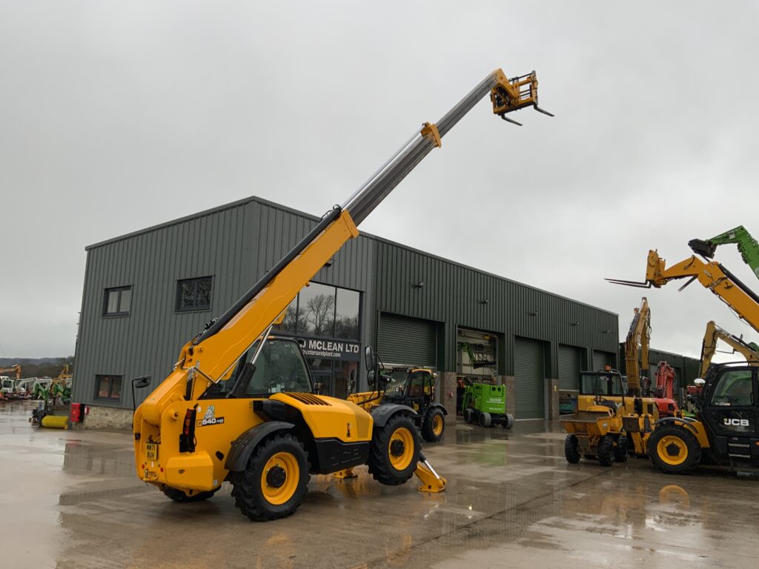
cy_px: 284
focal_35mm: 29
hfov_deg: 61.7
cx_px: 380
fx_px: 636
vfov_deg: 48.2
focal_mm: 3
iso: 32
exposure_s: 1/122
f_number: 1.8
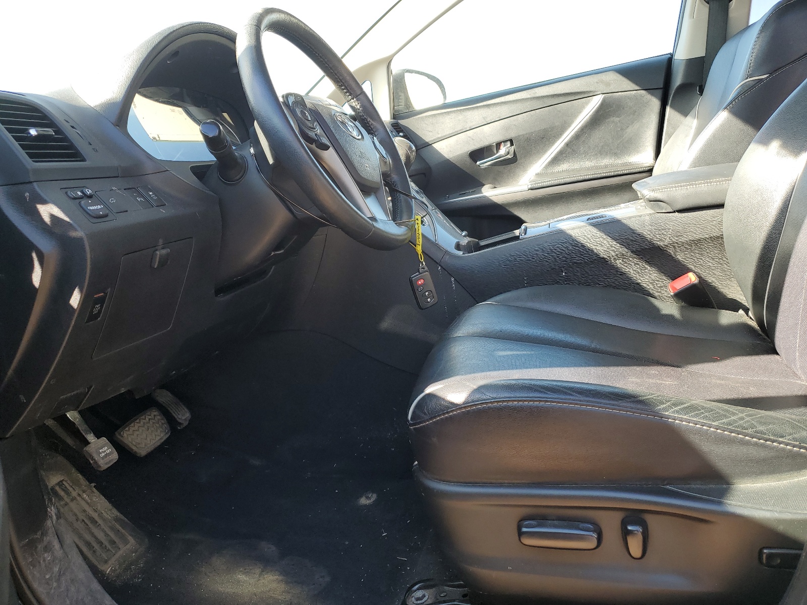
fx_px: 606
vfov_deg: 53.1
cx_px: 404
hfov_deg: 67.3
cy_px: 302
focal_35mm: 26
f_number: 1.5
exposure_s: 1/189
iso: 50
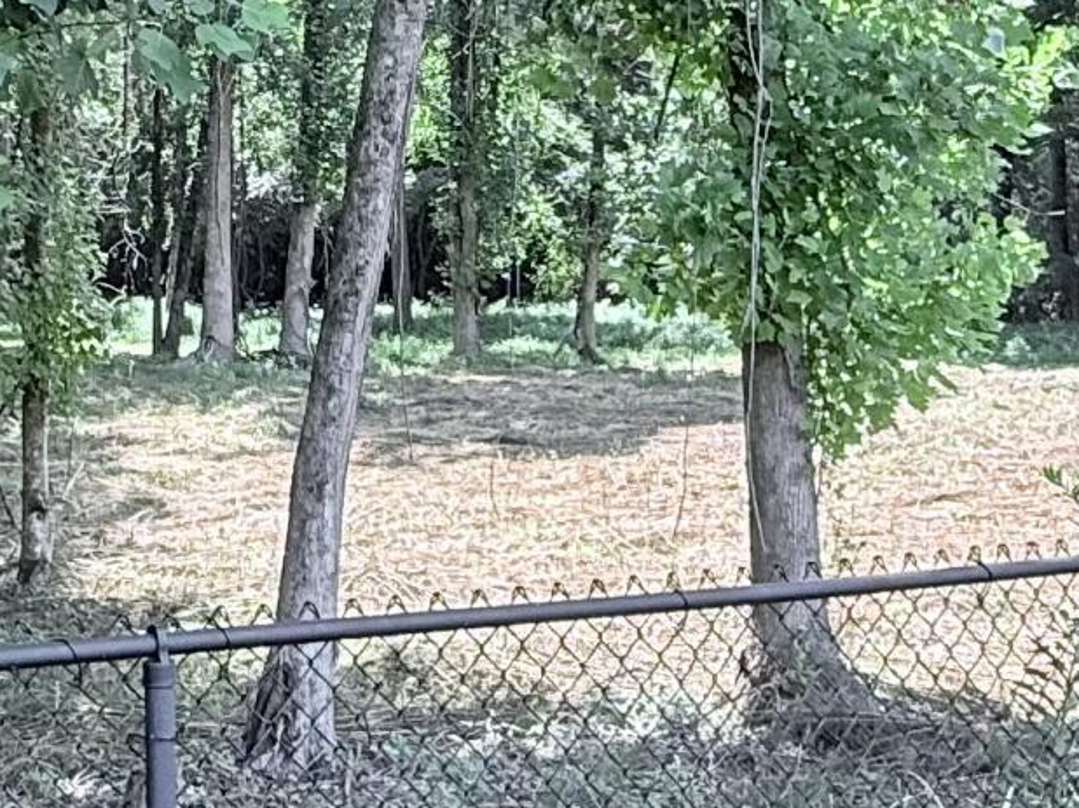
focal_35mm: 68
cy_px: 136
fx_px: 2119
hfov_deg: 28.2
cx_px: 267
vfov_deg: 21.3
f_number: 2.2
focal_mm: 2.22
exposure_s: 1/193
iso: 64
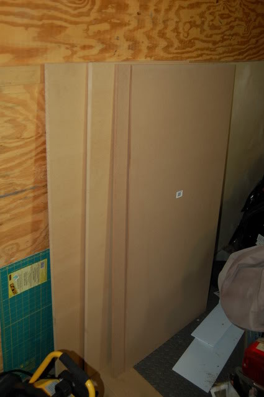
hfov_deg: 38.3
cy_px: 198
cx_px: 132
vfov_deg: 55.1
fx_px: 380
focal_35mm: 34
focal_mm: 23
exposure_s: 1/60
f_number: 3.8
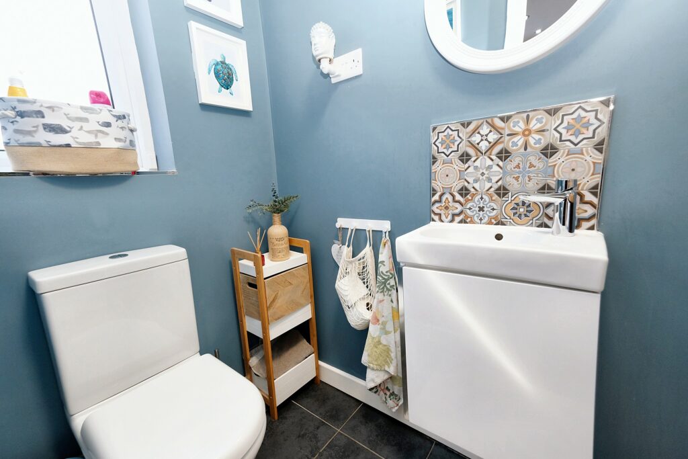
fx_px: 287
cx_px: 344
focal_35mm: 15
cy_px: 230
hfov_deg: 100.4
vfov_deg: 77.3
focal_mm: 10
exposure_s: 1/34
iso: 800
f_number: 4
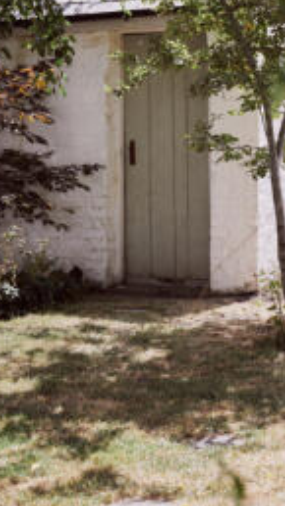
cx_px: 227
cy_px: 121
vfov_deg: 24.7
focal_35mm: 85
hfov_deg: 14.1
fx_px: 1143
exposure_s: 1/320
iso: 125
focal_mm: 48
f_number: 5
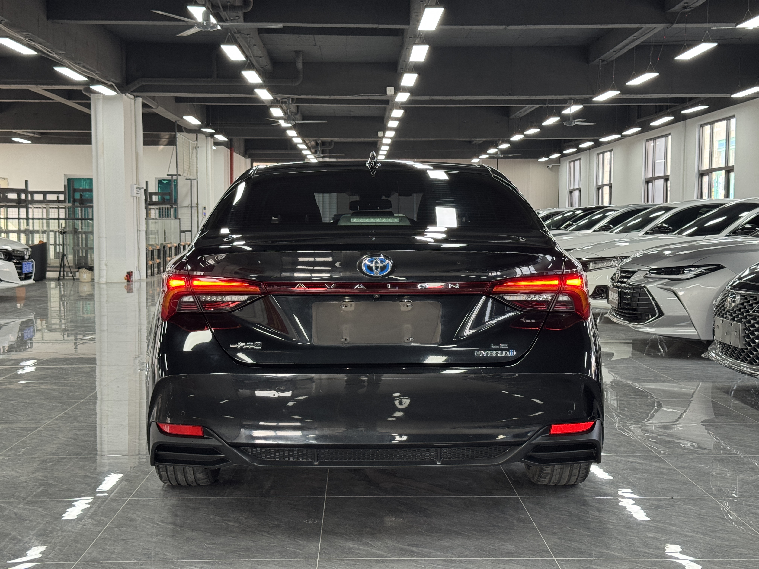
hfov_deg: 39.7
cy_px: 284
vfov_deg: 30.3
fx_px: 1052
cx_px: 380
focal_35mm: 48
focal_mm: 6.76
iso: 125
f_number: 1.78
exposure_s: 1/60
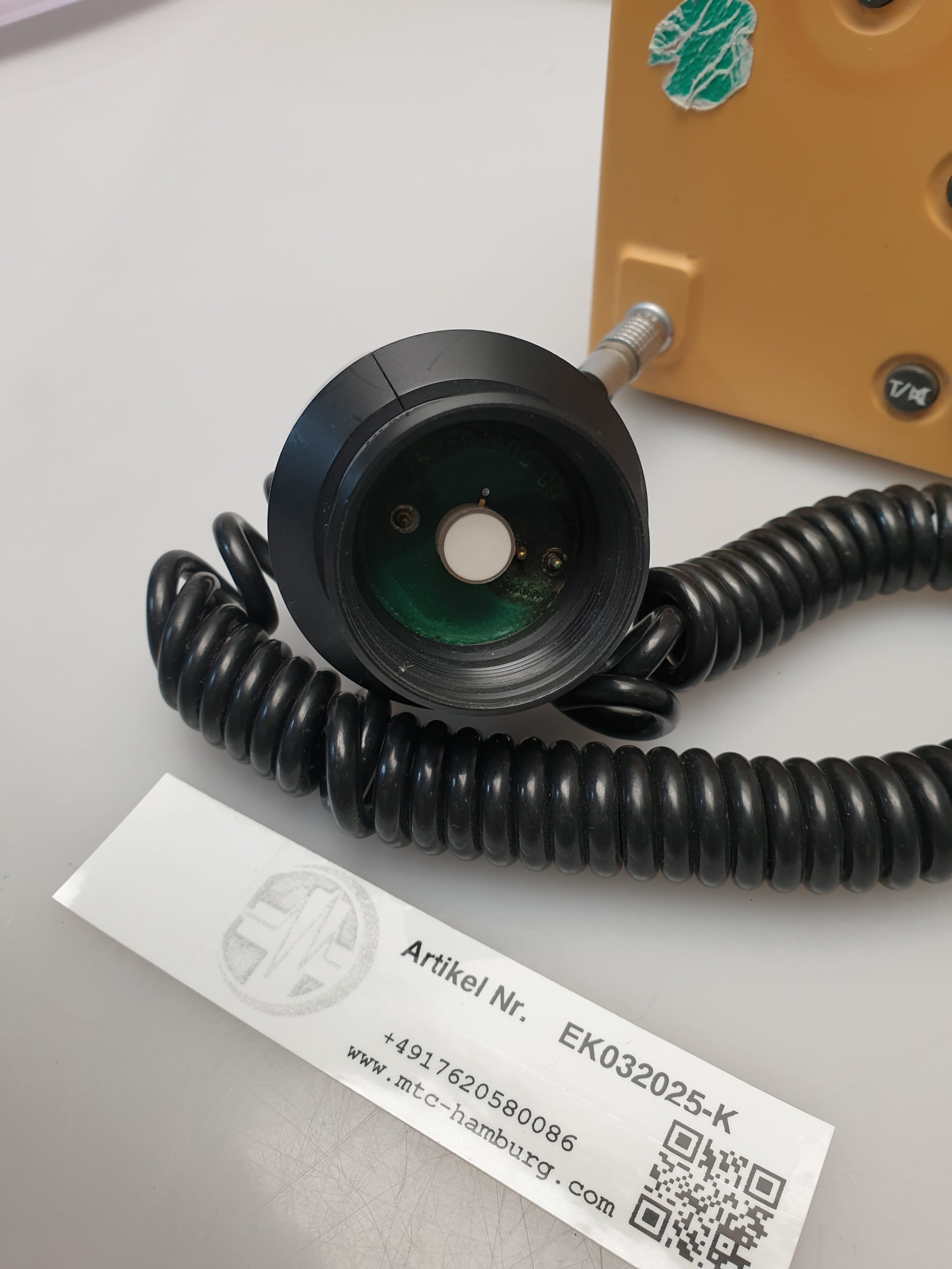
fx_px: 953
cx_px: 476
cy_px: 634
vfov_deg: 67.3
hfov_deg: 53.1
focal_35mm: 26
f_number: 2.4
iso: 64
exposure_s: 1/50
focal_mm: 4.3
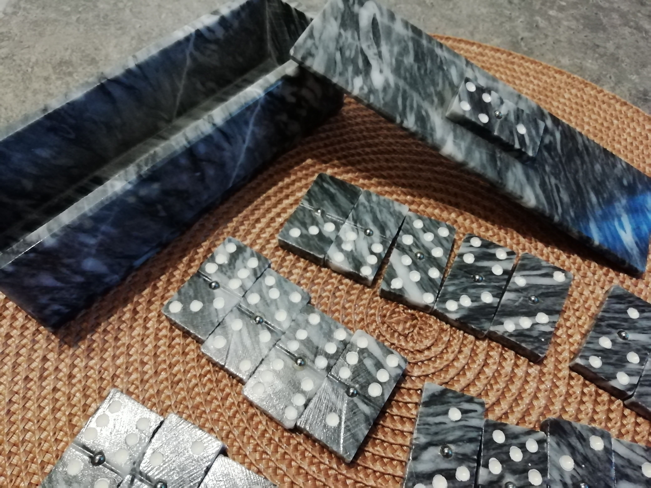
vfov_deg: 53.1
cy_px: 244
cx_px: 326
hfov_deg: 67.3
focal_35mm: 26
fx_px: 489
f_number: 2.2
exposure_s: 1/16.7
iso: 500
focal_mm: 3.46
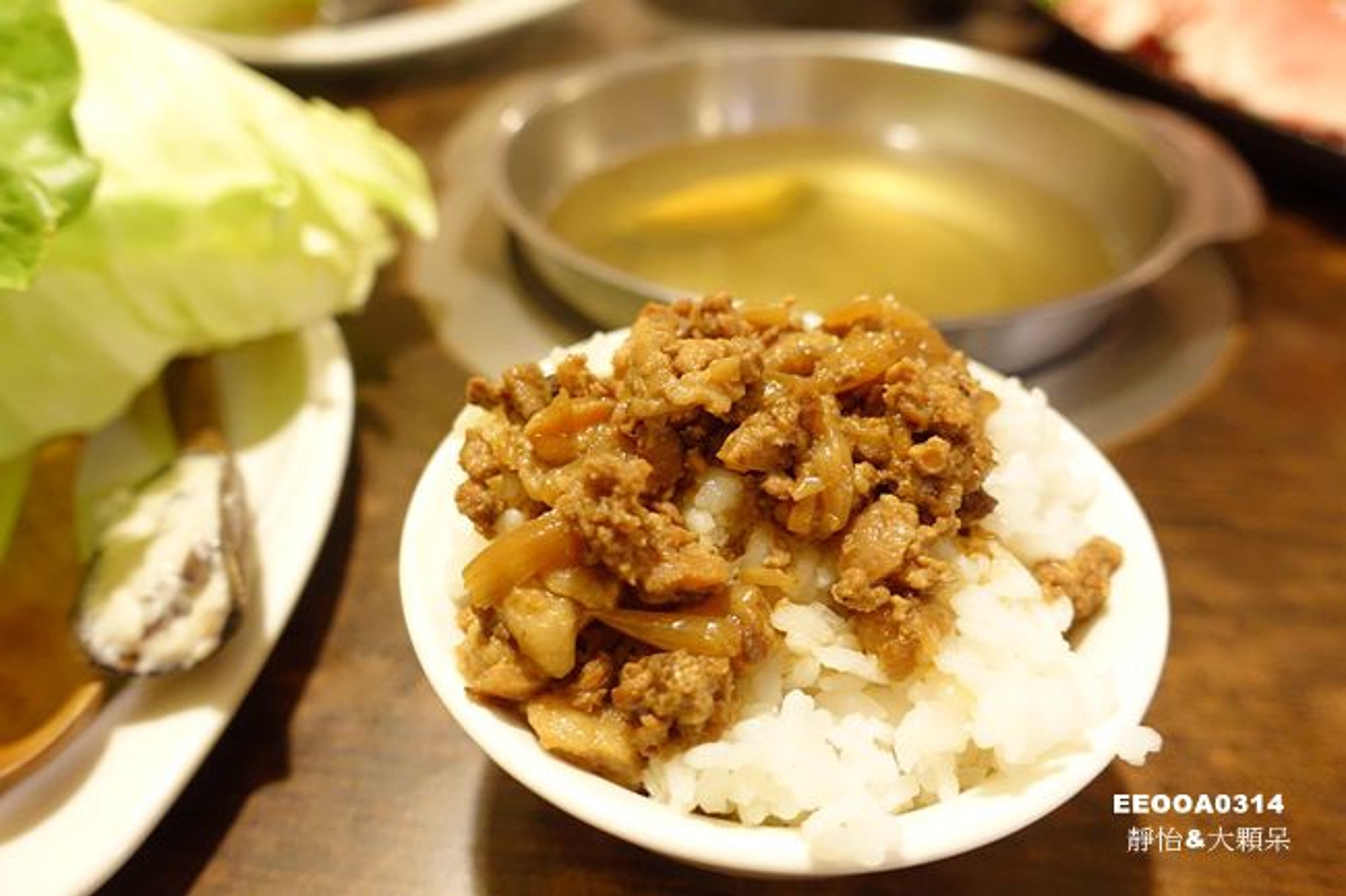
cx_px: 673
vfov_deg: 53.1
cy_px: 448
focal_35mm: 24
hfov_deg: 73.8
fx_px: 897
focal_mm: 8.8
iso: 800
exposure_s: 1/15
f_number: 2.5
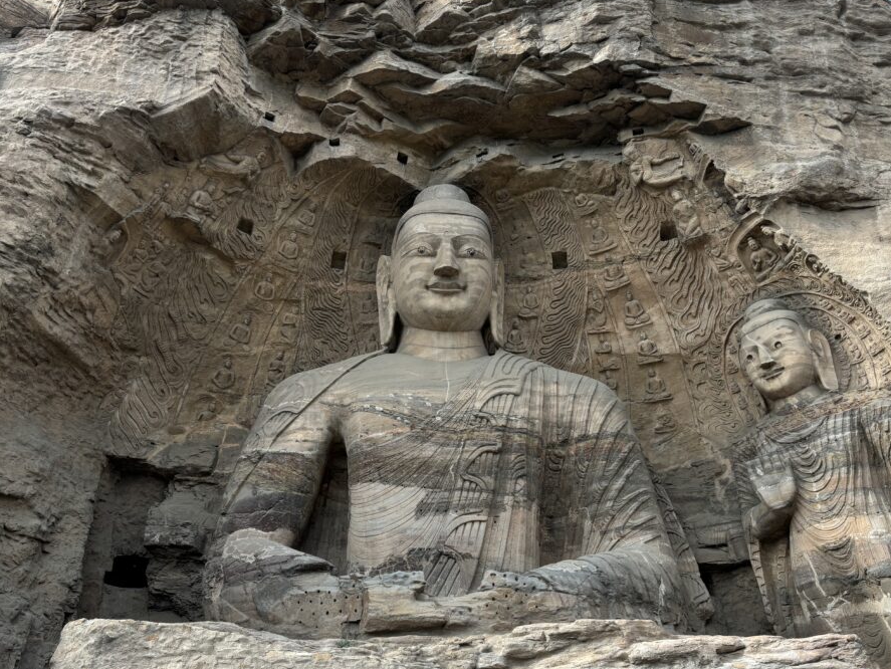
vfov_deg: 46.7
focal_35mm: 30
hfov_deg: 59.9
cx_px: 432
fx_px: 772
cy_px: 379
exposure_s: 1/726
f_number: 1.6
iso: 50
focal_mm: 5.96
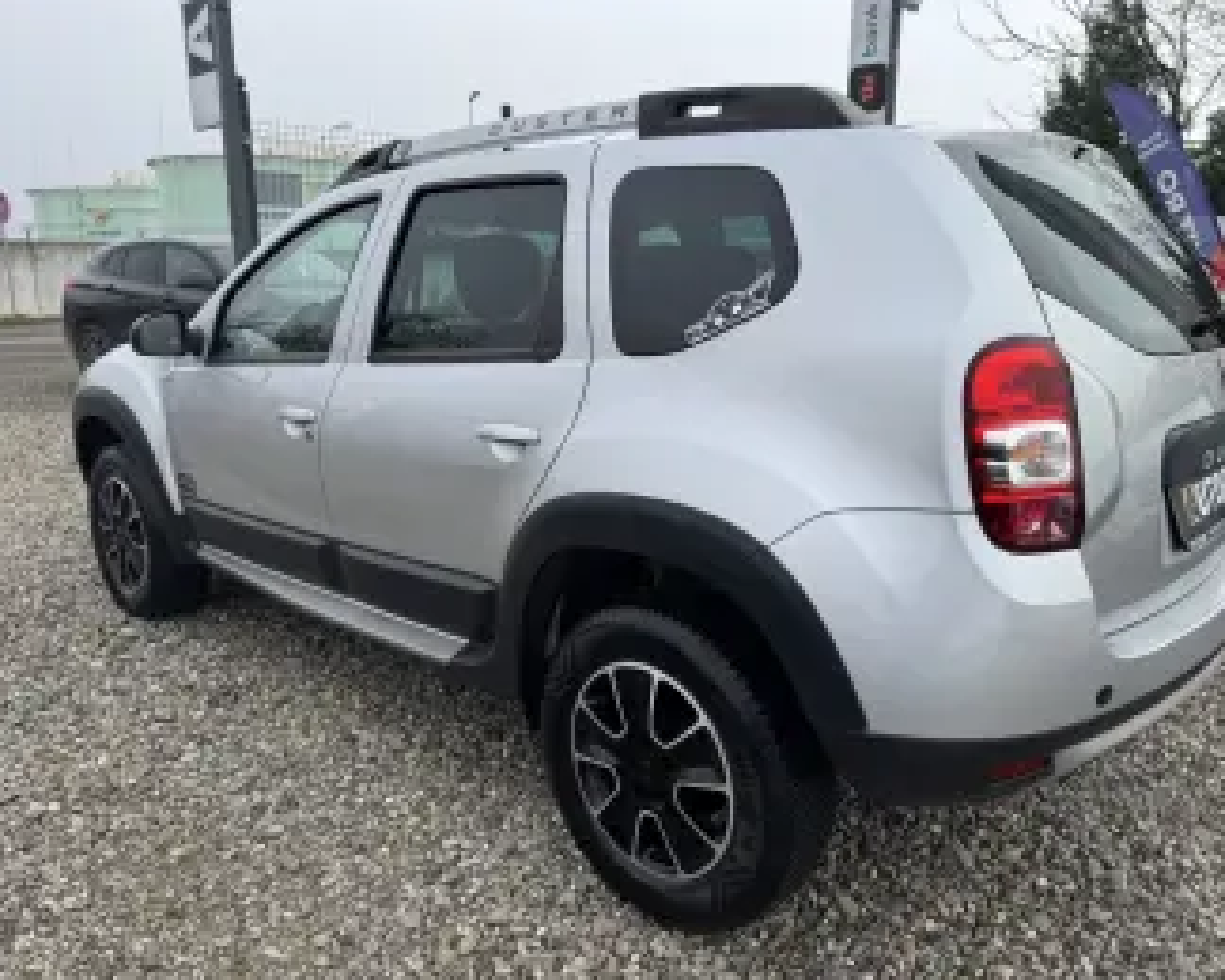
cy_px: 499
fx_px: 942
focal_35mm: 26
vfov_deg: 54.9
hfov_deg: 65.9
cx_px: 665
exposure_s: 1/1767
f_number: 1.78
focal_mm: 6.76
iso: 80
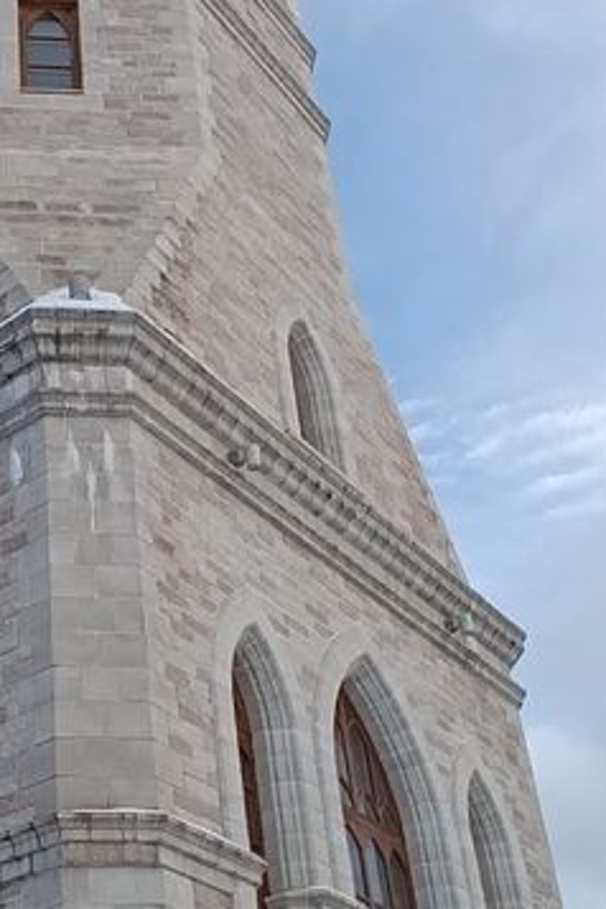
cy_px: 603
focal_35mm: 56
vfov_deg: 35.3
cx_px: 79
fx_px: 1414
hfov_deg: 23.6
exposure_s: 1/453
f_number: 2.2
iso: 50
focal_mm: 1.65
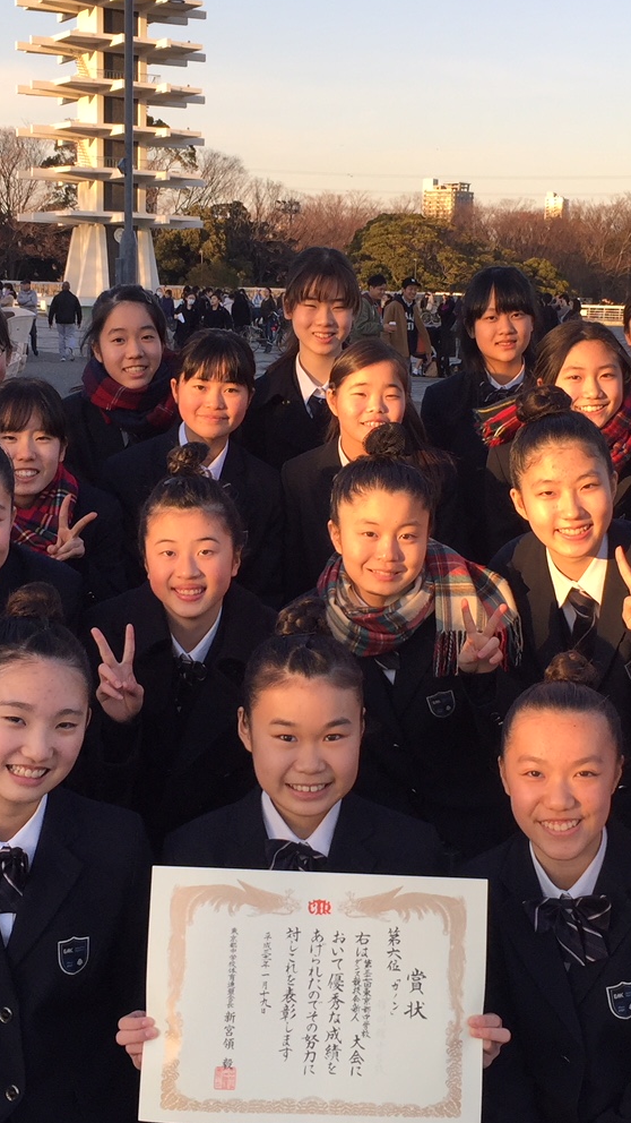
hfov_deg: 23.1
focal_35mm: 52
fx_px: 1547
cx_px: 299
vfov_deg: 39.9
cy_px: 556
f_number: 2.2
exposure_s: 1/370
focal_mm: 4.15
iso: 32
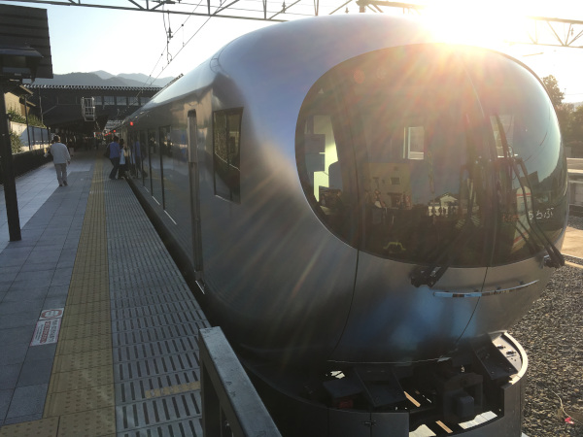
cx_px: 292
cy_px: 218
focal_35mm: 29
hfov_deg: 61.7
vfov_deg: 48.2
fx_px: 488
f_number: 2.2
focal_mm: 4.15
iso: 25
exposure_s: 1/855
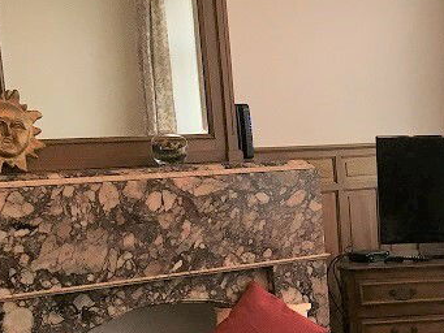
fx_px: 1091
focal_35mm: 85
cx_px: 569
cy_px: 333
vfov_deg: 17.0
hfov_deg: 21.0
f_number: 2.2
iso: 25
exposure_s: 1/33
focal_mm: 4.15
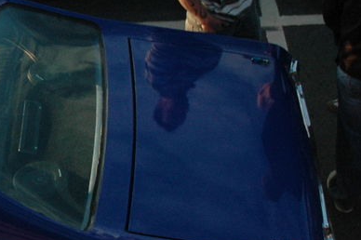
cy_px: 171
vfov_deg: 12.5
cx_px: -169
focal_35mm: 109
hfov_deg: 17.1
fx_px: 1092
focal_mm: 22
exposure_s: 1/1000
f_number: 3.8
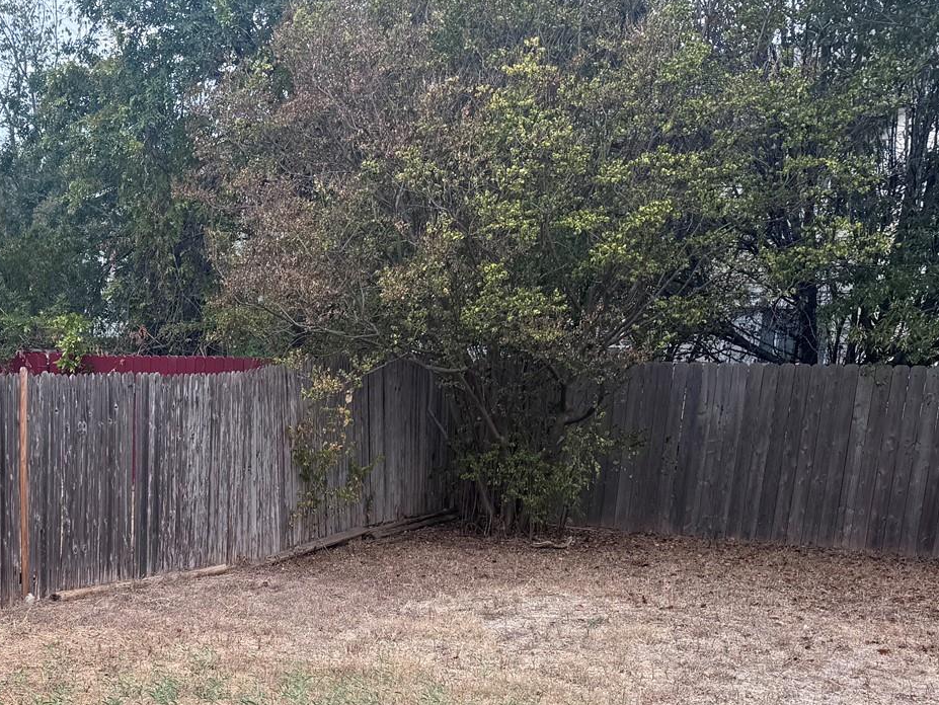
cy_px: 693
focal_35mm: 53
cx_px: -27
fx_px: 1438
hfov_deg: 32.8
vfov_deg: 26.2
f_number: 1.78
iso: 80
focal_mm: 6.76
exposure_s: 1/1042
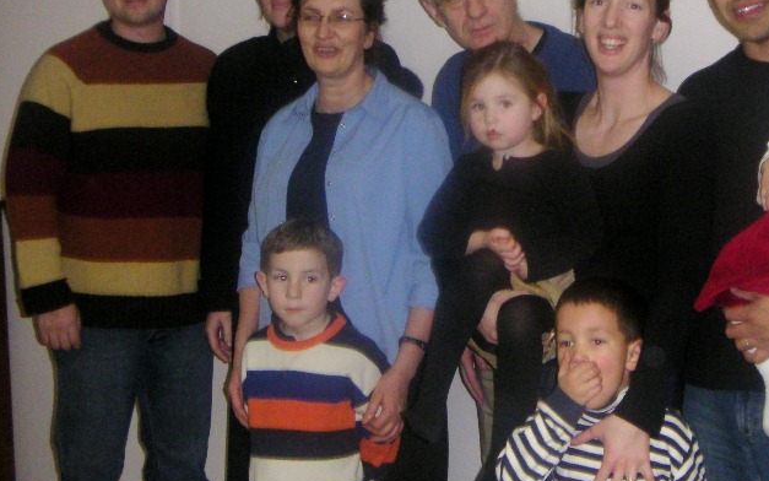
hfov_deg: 29.7
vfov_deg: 18.9
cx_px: 483
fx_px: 1446
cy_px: 207
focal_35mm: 69
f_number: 3.1
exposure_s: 1/45
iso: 200
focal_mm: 6.7
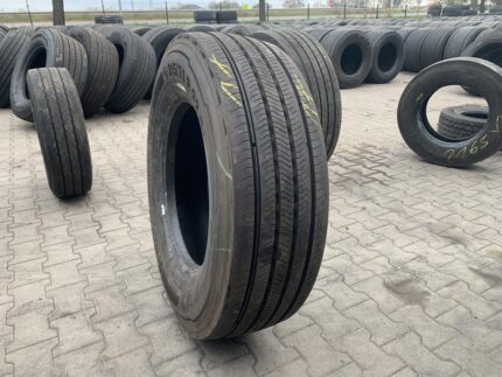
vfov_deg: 53.1
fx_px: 377
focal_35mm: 26
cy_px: 188
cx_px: 251
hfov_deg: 67.3
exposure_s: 1/121
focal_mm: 4.25
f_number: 1.8
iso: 40
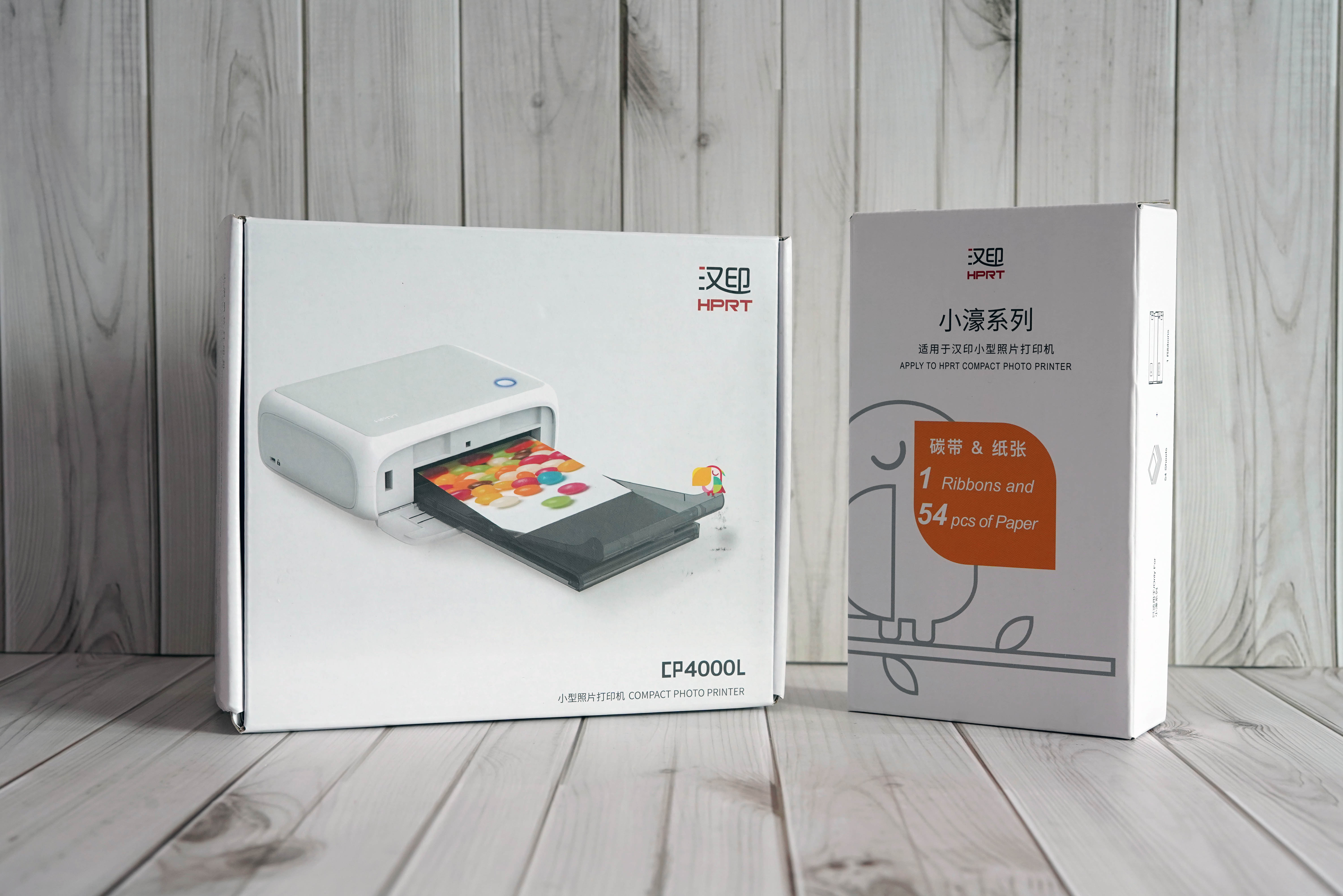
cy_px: 448
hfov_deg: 39.6
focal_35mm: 50
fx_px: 1865
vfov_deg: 27.0
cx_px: 672
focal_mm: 50
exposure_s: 1/50
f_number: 7.1
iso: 1000
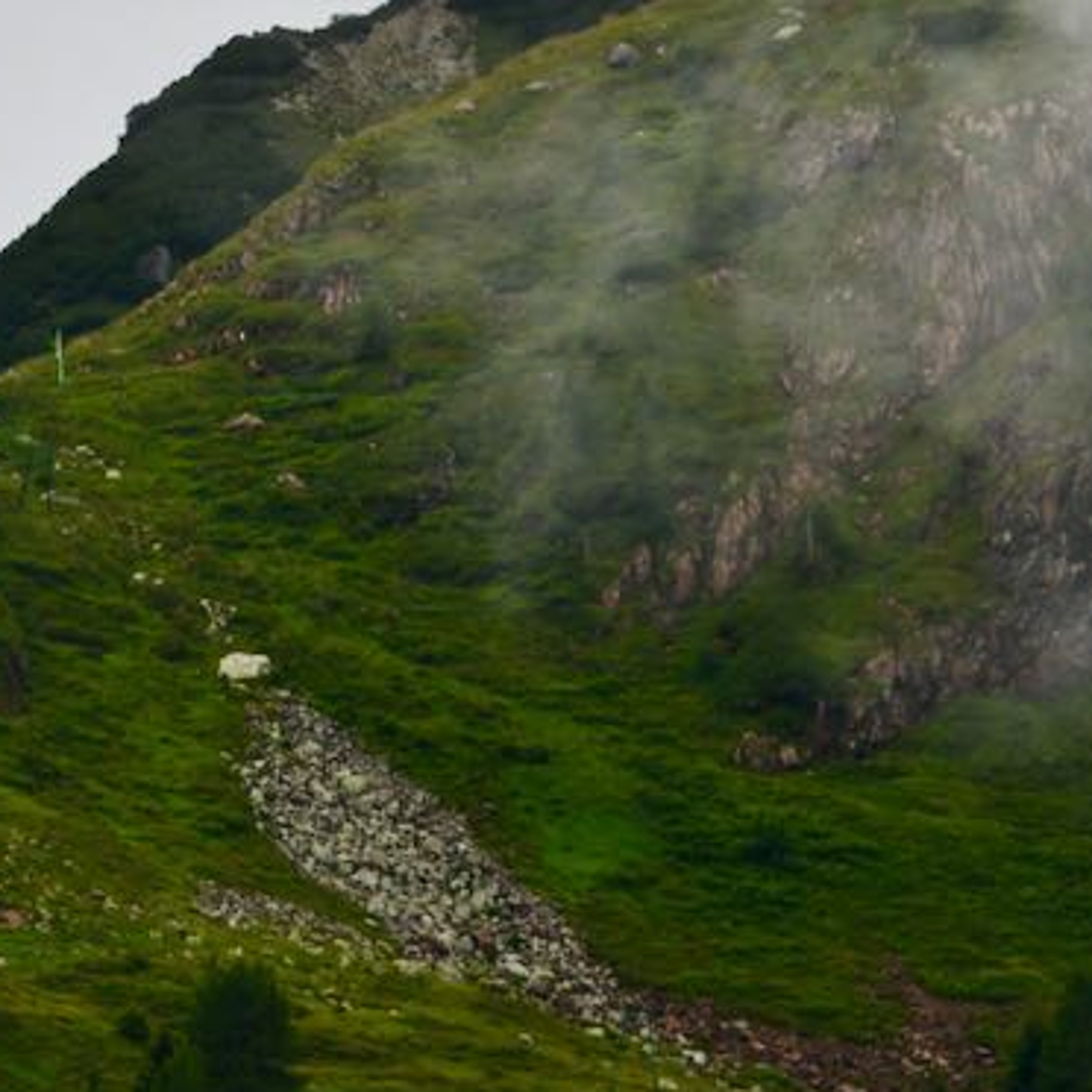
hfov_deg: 2.9
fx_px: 21521
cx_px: -255
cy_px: 135
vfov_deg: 2.9
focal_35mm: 603
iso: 160
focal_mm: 160
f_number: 8
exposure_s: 1/500
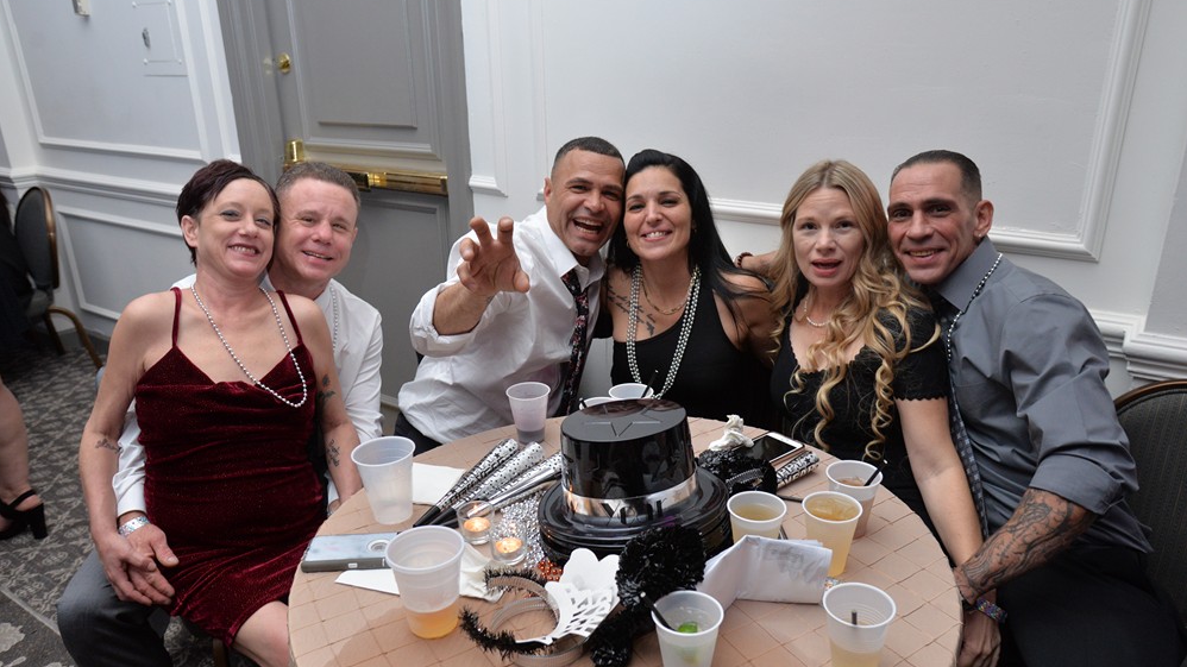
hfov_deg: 83.9
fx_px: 661
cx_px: 594
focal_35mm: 21
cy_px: 360
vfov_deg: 53.5
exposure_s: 1/100
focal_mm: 20
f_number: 4.5
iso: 2000
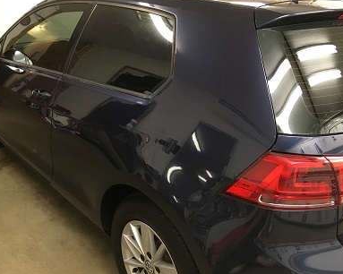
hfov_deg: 52.9
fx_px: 345
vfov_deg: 43.3
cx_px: 167
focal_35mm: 34
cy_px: 121
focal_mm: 4.15
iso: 160
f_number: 2.2
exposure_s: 1/30
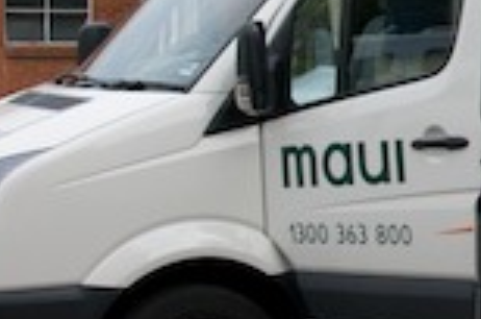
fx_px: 1867
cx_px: 753
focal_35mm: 140
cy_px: 103
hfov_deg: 13.7
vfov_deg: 9.7
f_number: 9
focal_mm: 24
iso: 320
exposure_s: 1/320
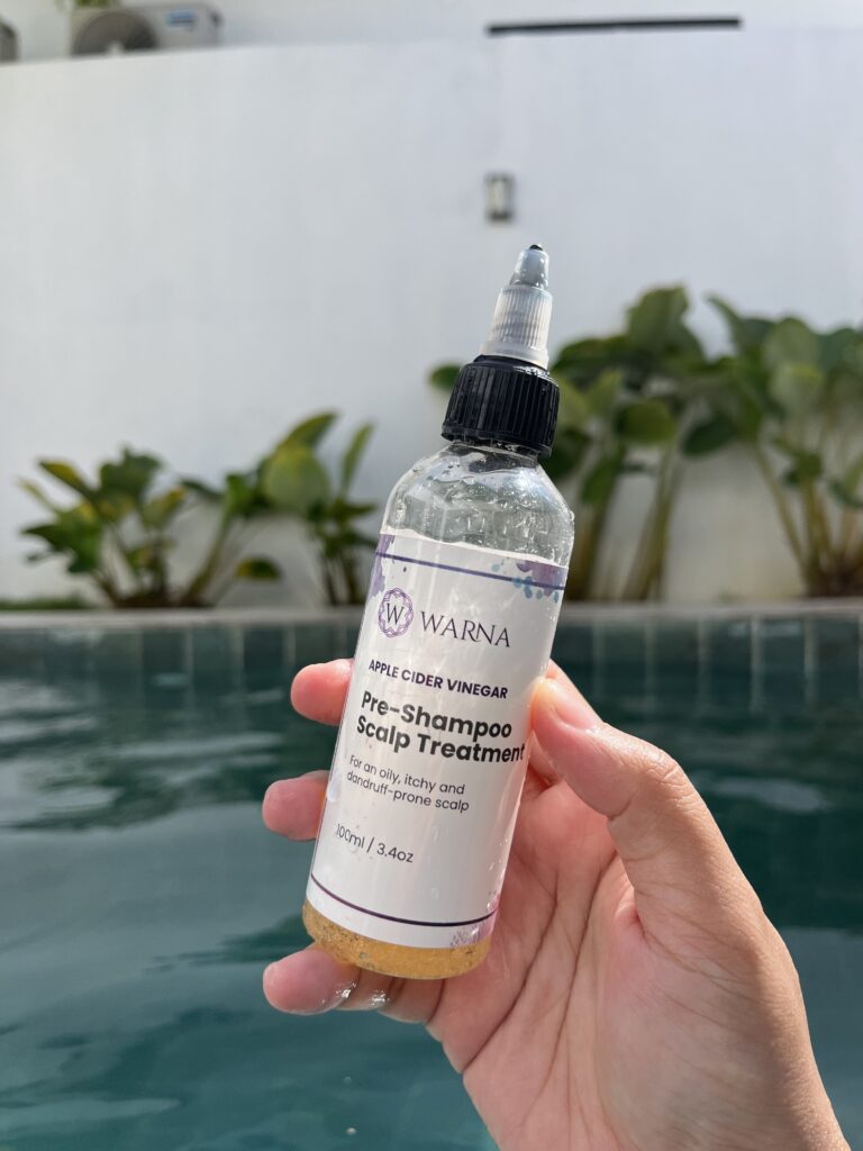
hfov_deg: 53.1
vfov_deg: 67.3
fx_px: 864
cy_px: 576
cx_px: 432
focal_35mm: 26
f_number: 1.6
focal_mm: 5.1
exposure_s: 1/2358
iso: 50
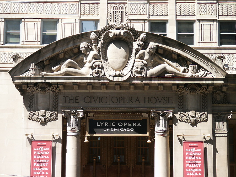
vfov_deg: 14.4
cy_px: 88
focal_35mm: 103
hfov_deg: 19.1
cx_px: 118
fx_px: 702
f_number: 3.6
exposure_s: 1/250
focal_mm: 21.07
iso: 64
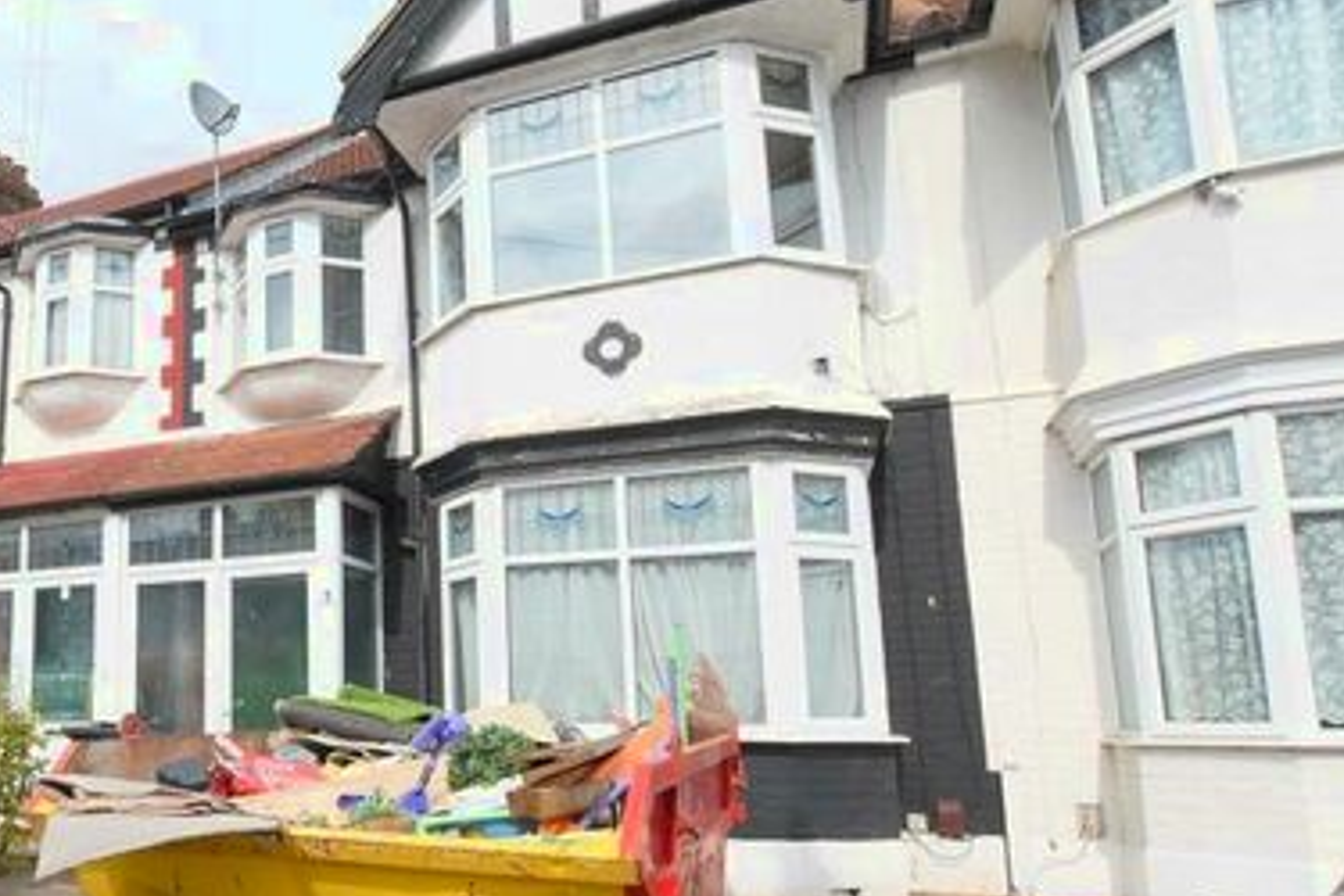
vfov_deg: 46.1
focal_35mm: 28
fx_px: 1045
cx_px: 176
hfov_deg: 57.7
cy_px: 543
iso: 200
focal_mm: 10
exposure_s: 1/250
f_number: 8
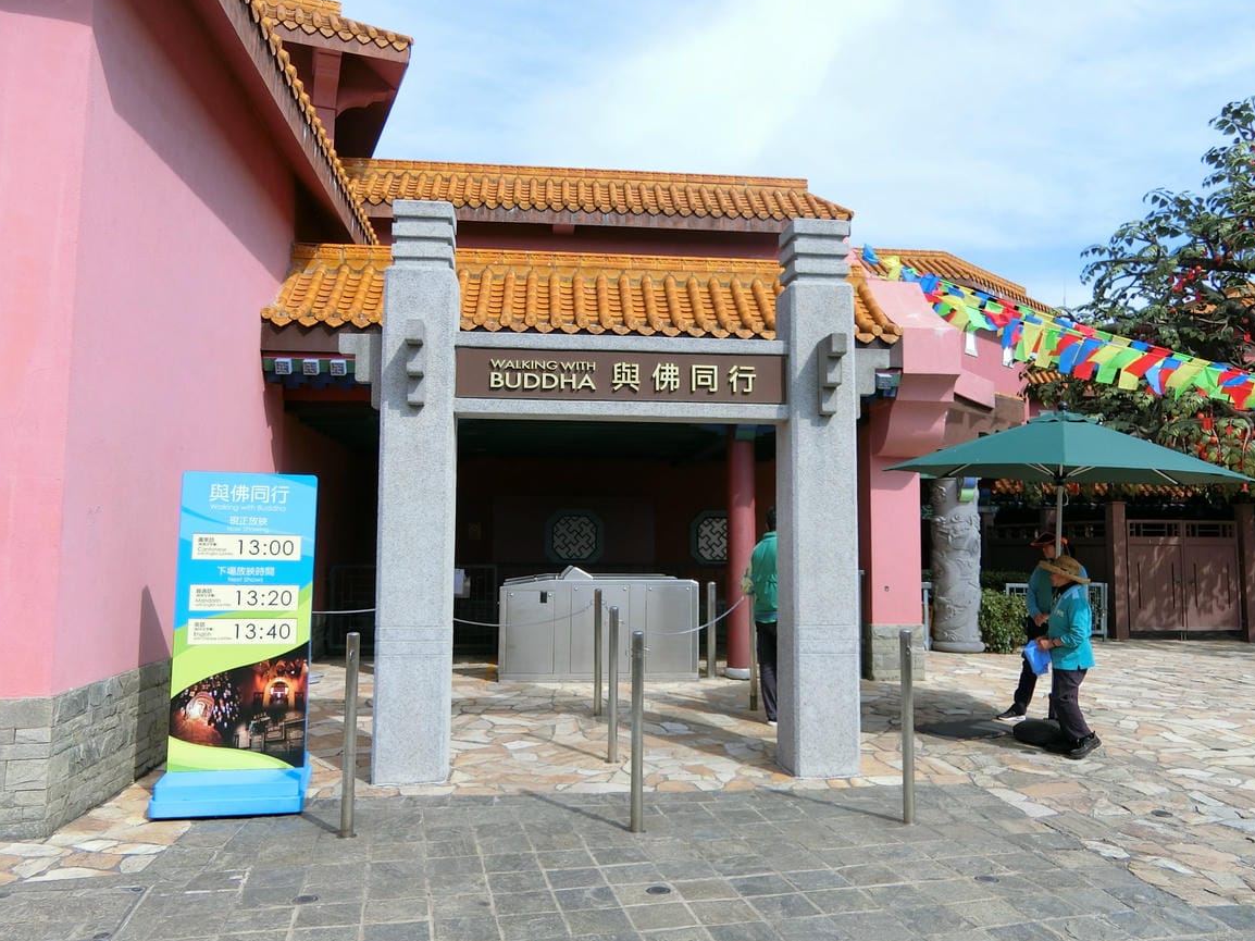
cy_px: 455
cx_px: 634
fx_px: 942
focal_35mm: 26
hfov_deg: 67.3
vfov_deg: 53.0
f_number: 2.8
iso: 80
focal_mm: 5.4
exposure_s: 1/1000
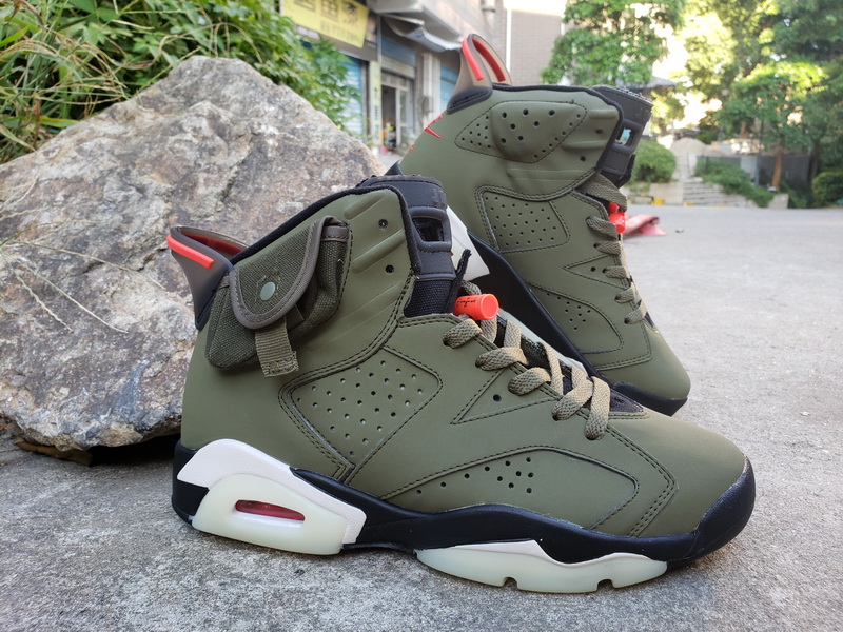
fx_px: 633
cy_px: 316
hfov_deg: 67.3
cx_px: 422
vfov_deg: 53.1
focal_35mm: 26
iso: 64
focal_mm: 4.3
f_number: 2.4
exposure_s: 1/60
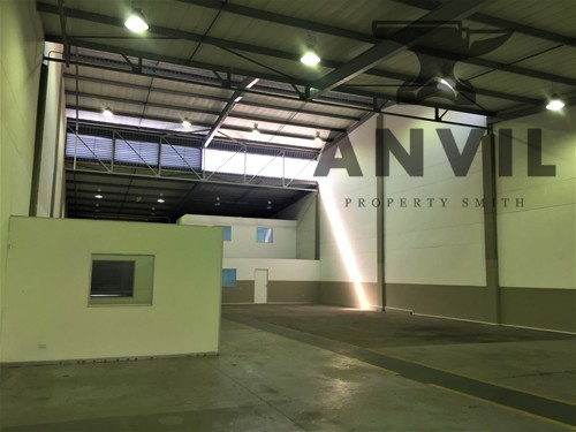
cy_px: 216
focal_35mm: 29
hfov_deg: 61.7
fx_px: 483
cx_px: 288
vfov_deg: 48.2
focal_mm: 4.15
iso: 40
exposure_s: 1/50
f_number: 2.2
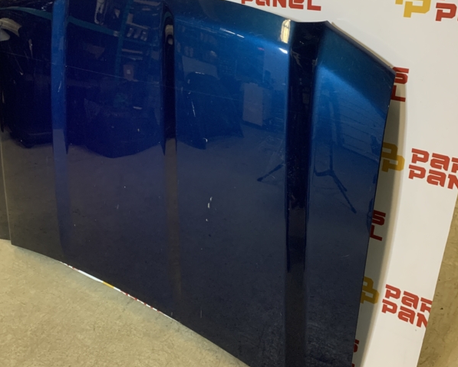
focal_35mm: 34
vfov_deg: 43.0
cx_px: 229
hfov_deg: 52.8
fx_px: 461
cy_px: 137
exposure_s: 1/60
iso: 320
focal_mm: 4.25
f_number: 1.8
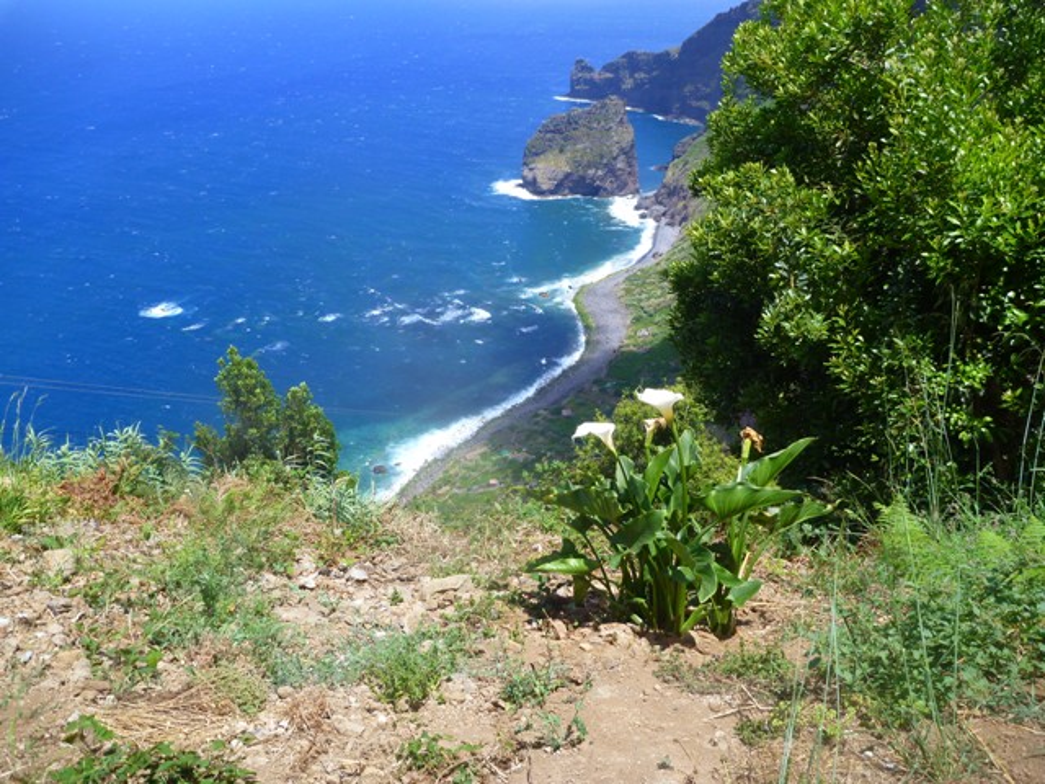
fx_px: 845
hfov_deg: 63.4
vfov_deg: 49.7
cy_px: 392
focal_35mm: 28
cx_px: 522
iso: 80
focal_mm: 4.9
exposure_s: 1/500
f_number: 3.3
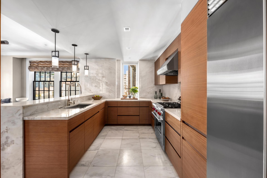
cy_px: 89
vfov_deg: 81.2
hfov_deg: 104.3
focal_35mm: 14
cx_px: 134
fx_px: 104
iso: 500
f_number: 22
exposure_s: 1.5
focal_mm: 14
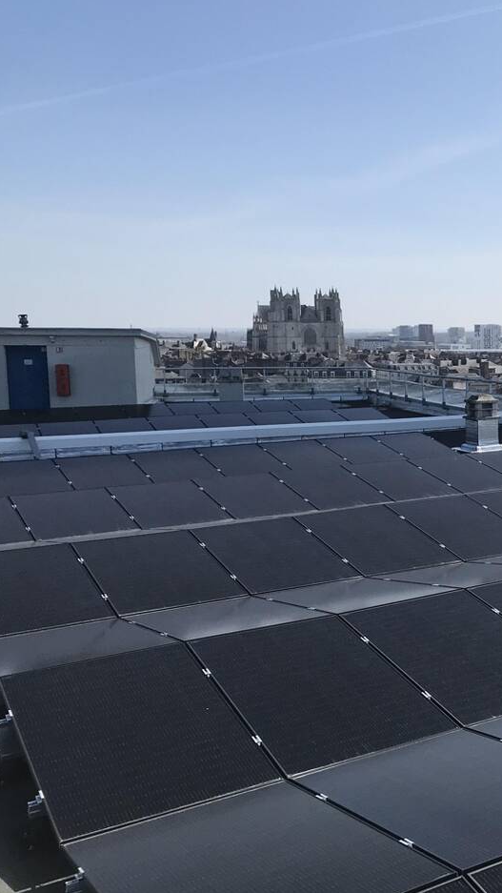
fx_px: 970
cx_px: 596
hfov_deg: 26.0
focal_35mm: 41
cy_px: 447
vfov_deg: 49.4
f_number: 1.8
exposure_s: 1/3831
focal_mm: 3.99
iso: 20
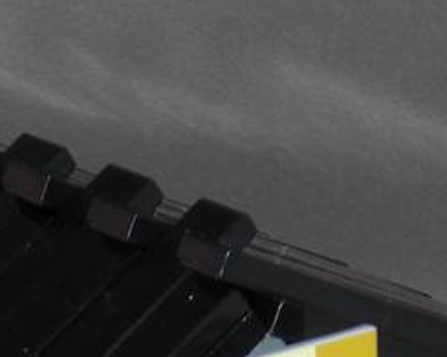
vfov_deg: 4.3
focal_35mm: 357
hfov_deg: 5.4
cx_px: 81
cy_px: 624
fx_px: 4721
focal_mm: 14.49
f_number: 5
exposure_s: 1/60
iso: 100
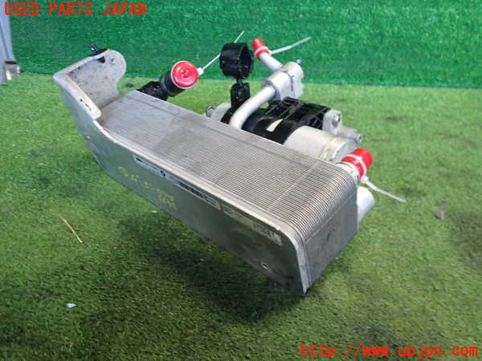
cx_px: 241
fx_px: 418
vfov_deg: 46.8
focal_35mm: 30
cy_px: 180
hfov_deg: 60.0
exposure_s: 1/30
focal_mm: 5.4
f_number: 2.3
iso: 320
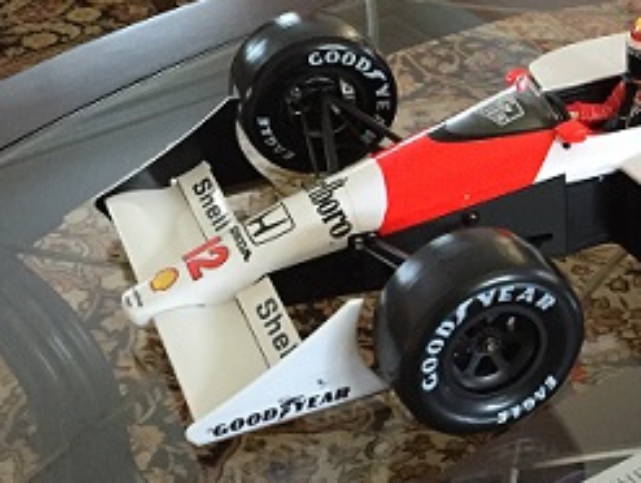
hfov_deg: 24.1
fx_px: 1391
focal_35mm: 75
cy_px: 158
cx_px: 724
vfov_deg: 19.6
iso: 250
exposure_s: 1/30
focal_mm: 4.15
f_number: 2.2
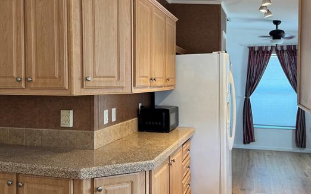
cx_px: 133
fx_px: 330
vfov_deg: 32.7
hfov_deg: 50.2
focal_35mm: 39
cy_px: 93
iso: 125
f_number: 1.78
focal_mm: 6.76
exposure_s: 1/60
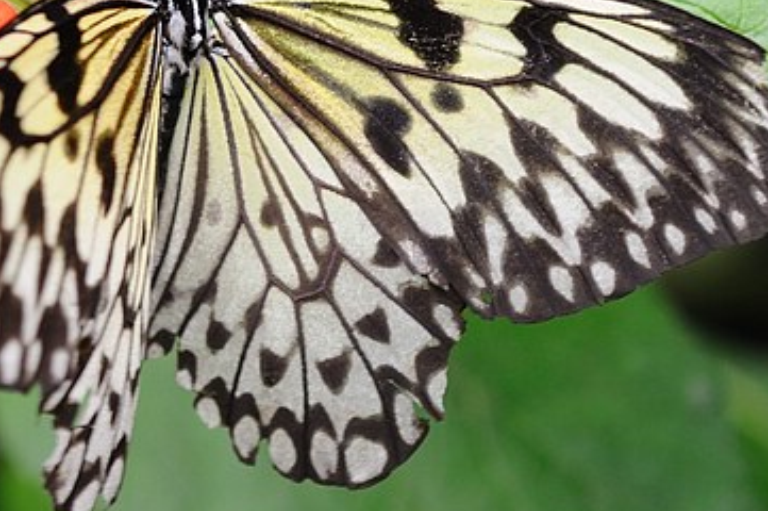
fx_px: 6202
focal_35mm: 291
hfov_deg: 7.1
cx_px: 183
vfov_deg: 4.7
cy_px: -23
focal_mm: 70
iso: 200
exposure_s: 1/60
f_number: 4
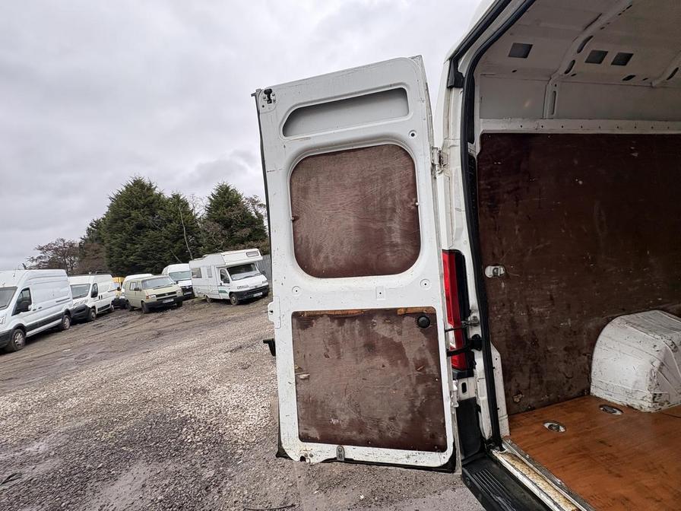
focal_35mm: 14
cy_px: 256
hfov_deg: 102.1
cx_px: 340
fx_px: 275
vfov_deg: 85.7
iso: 40
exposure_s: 1/210
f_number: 2.2
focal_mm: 2.22
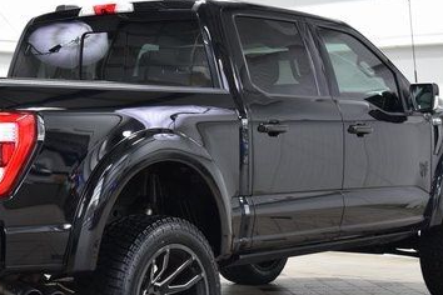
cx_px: 120
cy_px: 162
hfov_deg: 21.3
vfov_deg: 14.4
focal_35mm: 95
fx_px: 1168
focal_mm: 35
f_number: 4.5
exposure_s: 1/60
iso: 1600
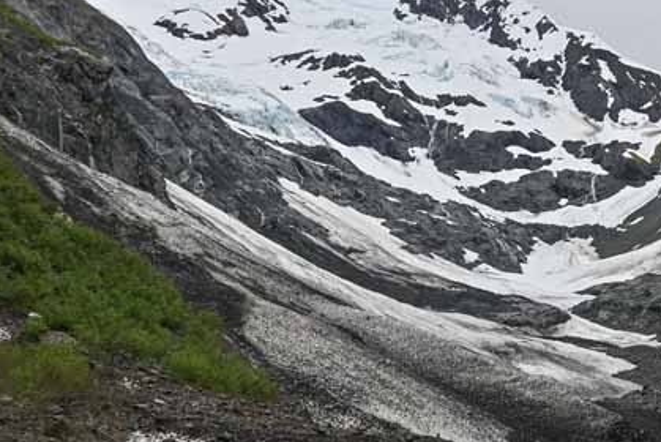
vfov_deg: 21.6
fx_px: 1158
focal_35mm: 63
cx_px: 543
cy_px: 207
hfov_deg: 31.0
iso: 100
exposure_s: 1/800
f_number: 4.5
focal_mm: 33
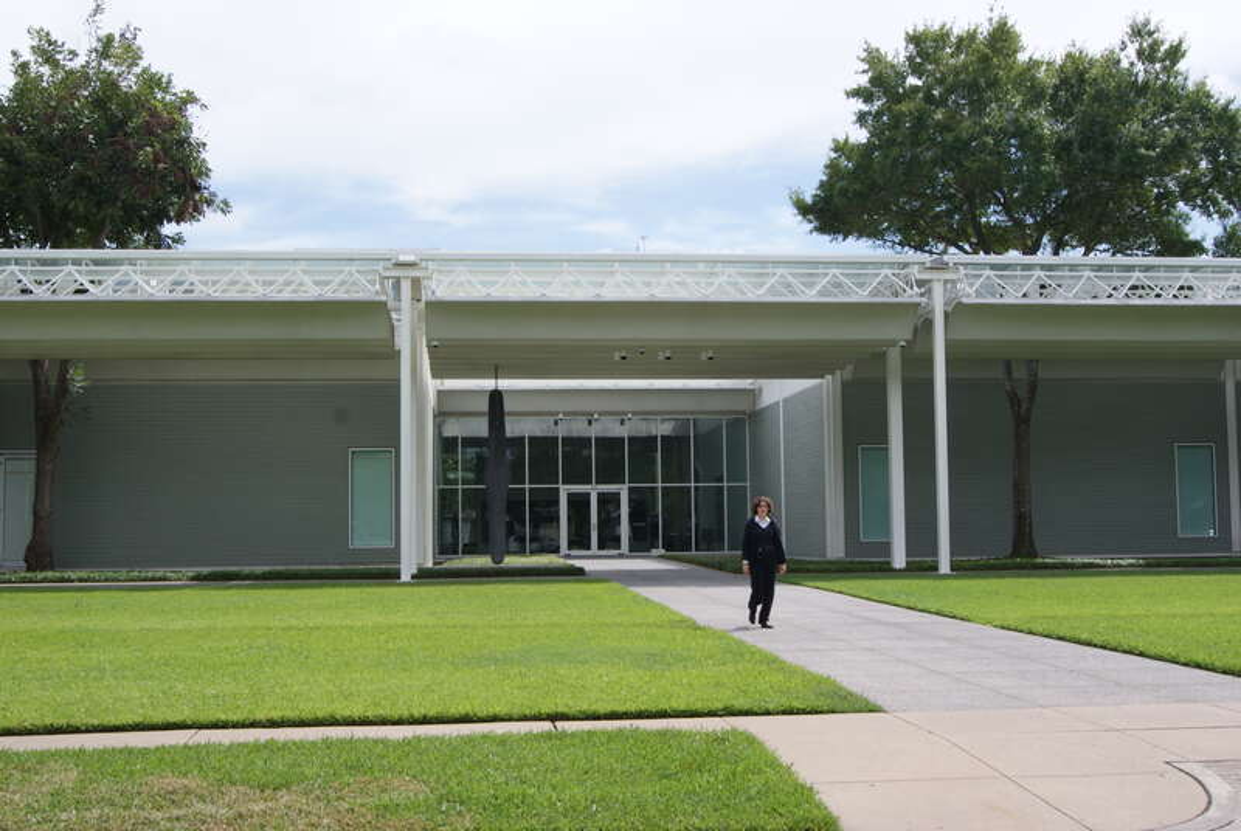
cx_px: 620
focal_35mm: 42
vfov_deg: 32.0
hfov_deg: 46.3
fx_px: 1450
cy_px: 416
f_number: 11
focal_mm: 28
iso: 100
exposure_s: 1/100
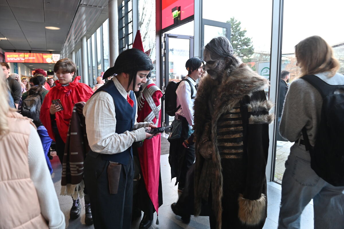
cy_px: 114
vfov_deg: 53.1
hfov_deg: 73.8
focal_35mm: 24
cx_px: 172
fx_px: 229
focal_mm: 24
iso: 1000
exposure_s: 1/80
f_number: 3.2
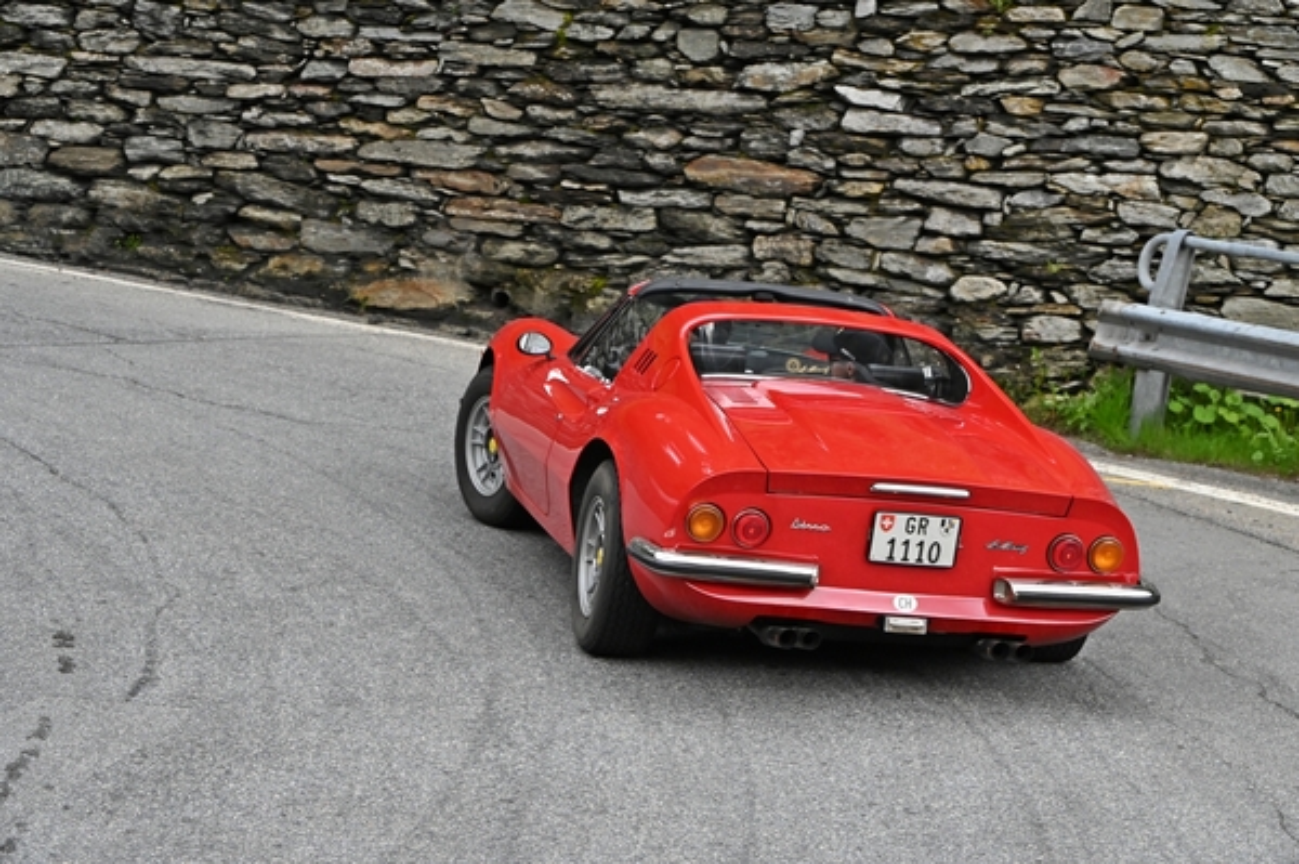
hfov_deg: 22.6
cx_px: 650
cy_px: 432
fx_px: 3245
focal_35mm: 90
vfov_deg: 15.2
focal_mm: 90
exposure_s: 1/800
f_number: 8
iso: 2800
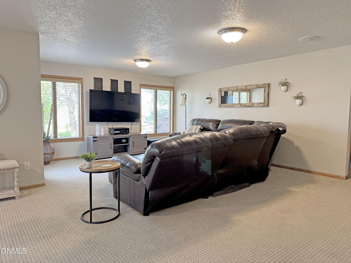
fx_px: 243
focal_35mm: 24
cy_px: 132
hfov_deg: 71.6
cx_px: 176
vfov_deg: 56.8
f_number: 1.78
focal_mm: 6.76
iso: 160
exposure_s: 1/60
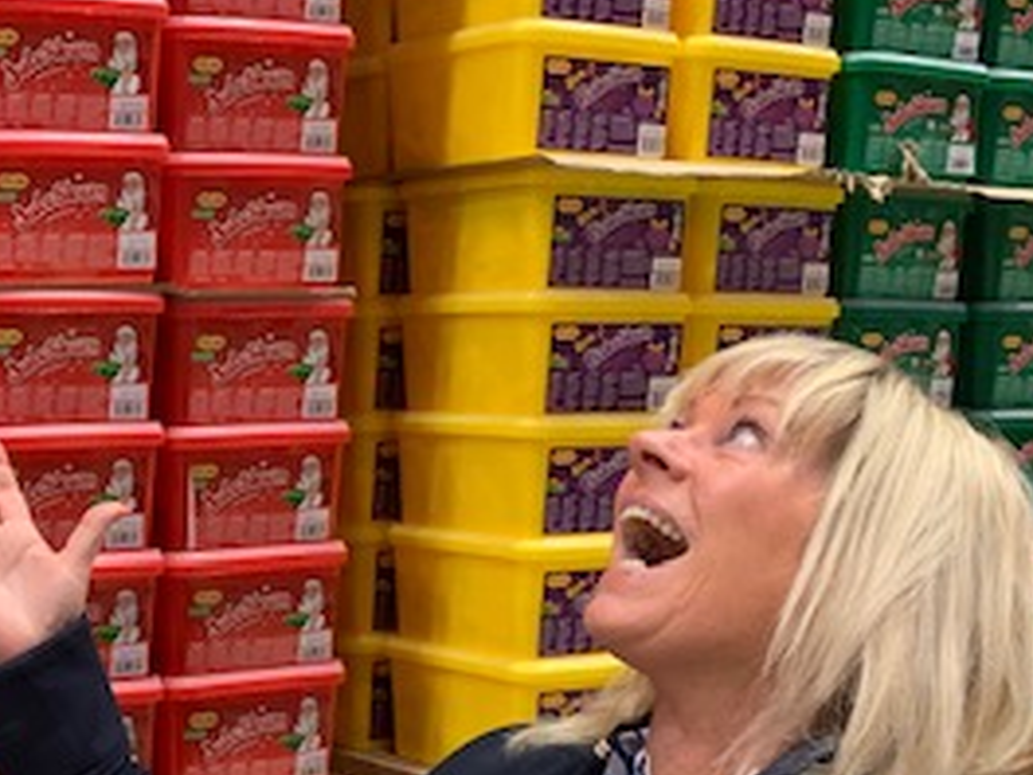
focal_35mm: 63
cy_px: 564
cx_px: -35
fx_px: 1880
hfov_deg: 28.5
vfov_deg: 23.1
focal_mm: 4.25
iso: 250
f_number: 1.8
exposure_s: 1/60
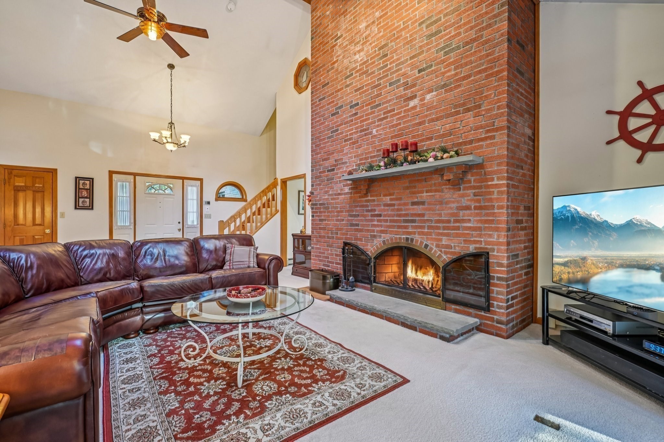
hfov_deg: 96.7
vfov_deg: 73.7
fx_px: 295
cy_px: 221
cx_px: 332
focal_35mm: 16
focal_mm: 16
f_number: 8
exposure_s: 1/2.5
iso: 400
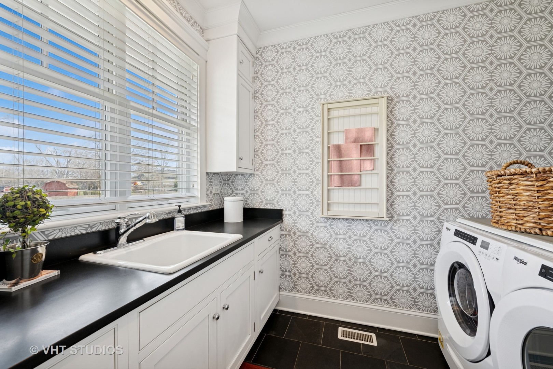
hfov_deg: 104.3
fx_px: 215
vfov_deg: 81.2
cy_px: 184
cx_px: 276
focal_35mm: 14
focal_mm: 14
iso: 200
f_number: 9
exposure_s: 1/15
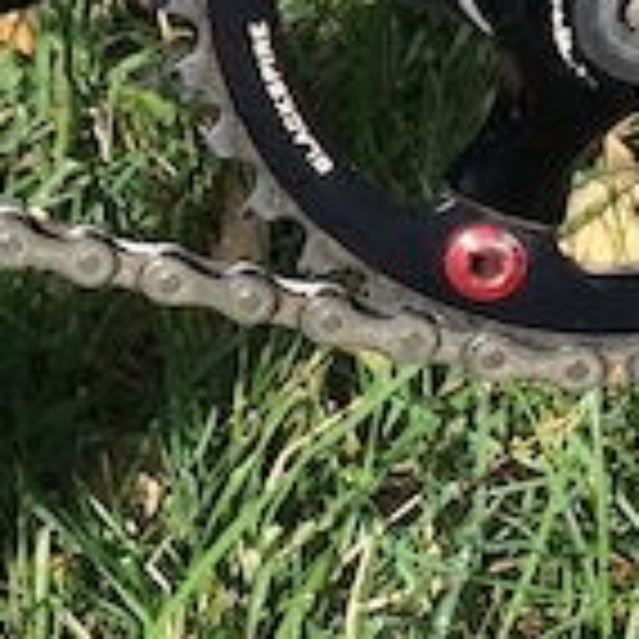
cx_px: -612
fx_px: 3864
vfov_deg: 9.3
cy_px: -243
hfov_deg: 8.9
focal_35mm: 185
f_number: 2.2
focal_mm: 4.15
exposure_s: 1/500
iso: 32
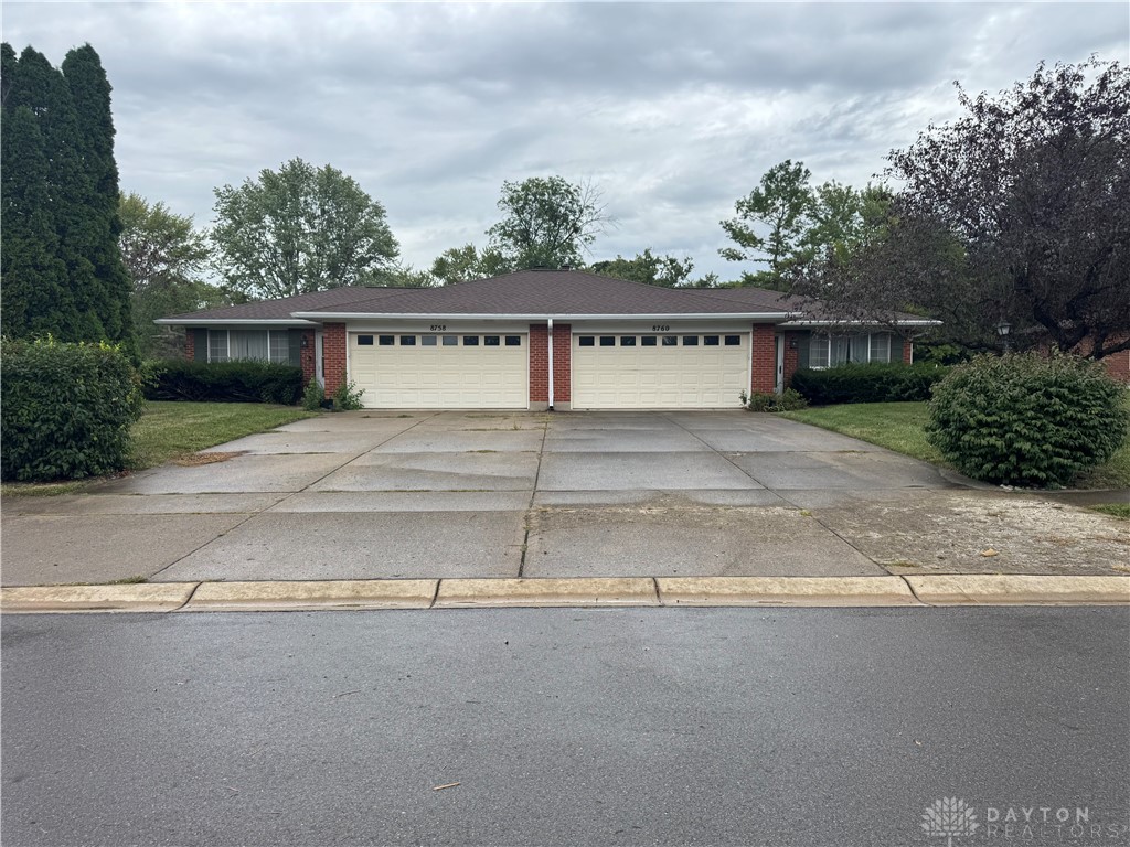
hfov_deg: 71.6
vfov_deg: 56.8
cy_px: 424
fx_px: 783
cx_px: 565
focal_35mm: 24
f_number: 1.78
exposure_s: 1/2506
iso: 80
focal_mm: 6.76
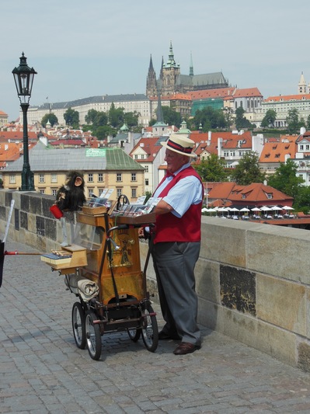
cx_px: 155
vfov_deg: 29.4
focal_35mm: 66
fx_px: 789
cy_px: 207
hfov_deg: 22.2
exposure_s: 1/1000
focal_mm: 11.7
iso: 125
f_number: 4.3
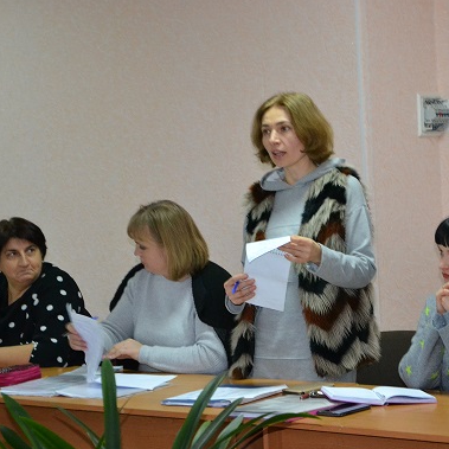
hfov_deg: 16.3
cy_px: 223
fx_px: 1565
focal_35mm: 107
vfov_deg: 16.3
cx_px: 299
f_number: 5.6
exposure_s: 1/60
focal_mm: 55
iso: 2500
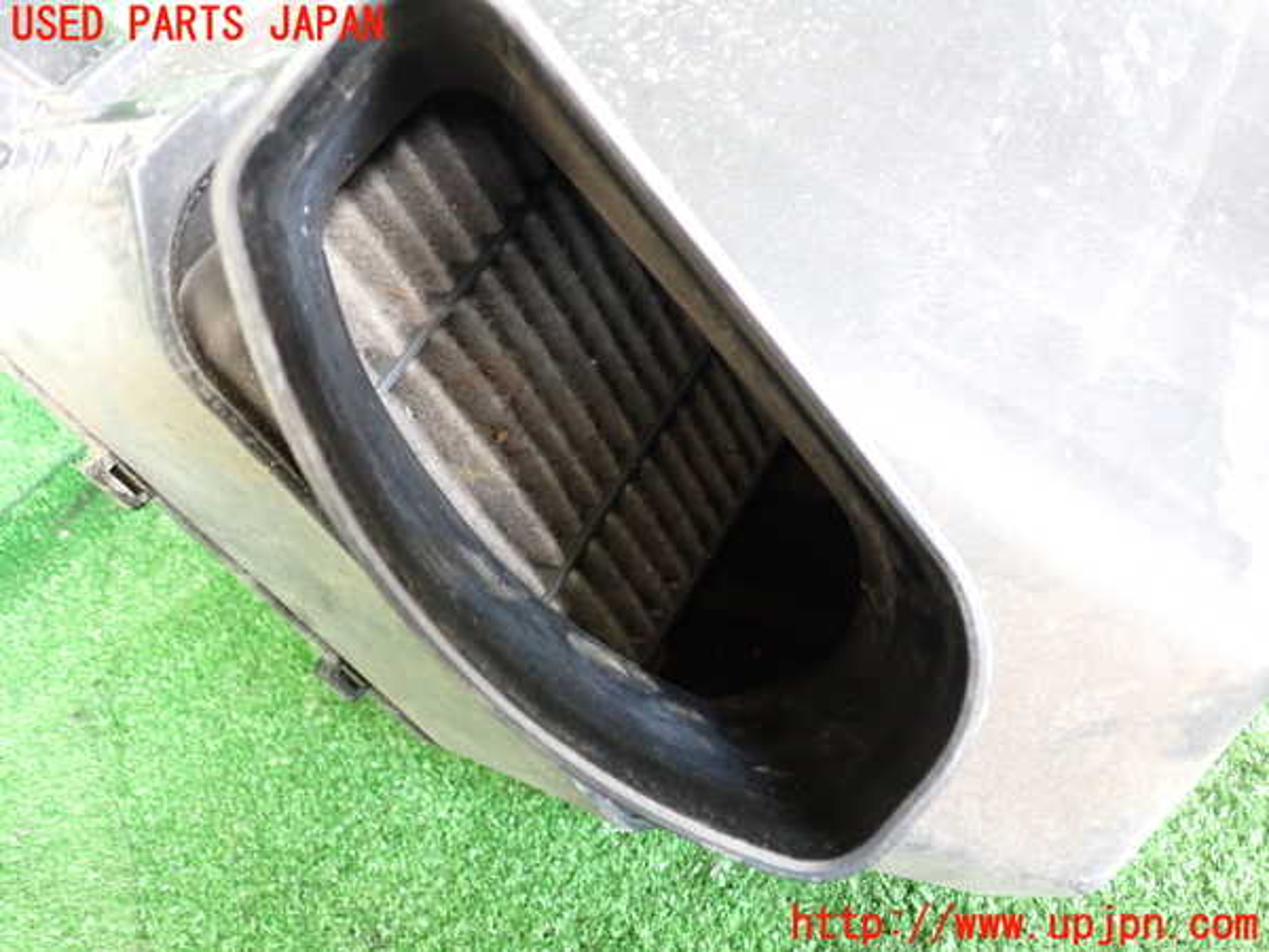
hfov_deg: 60.0
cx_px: 634
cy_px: 476
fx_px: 1100
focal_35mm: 30
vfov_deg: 46.8
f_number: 2.3
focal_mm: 5.4
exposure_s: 1/30
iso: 800
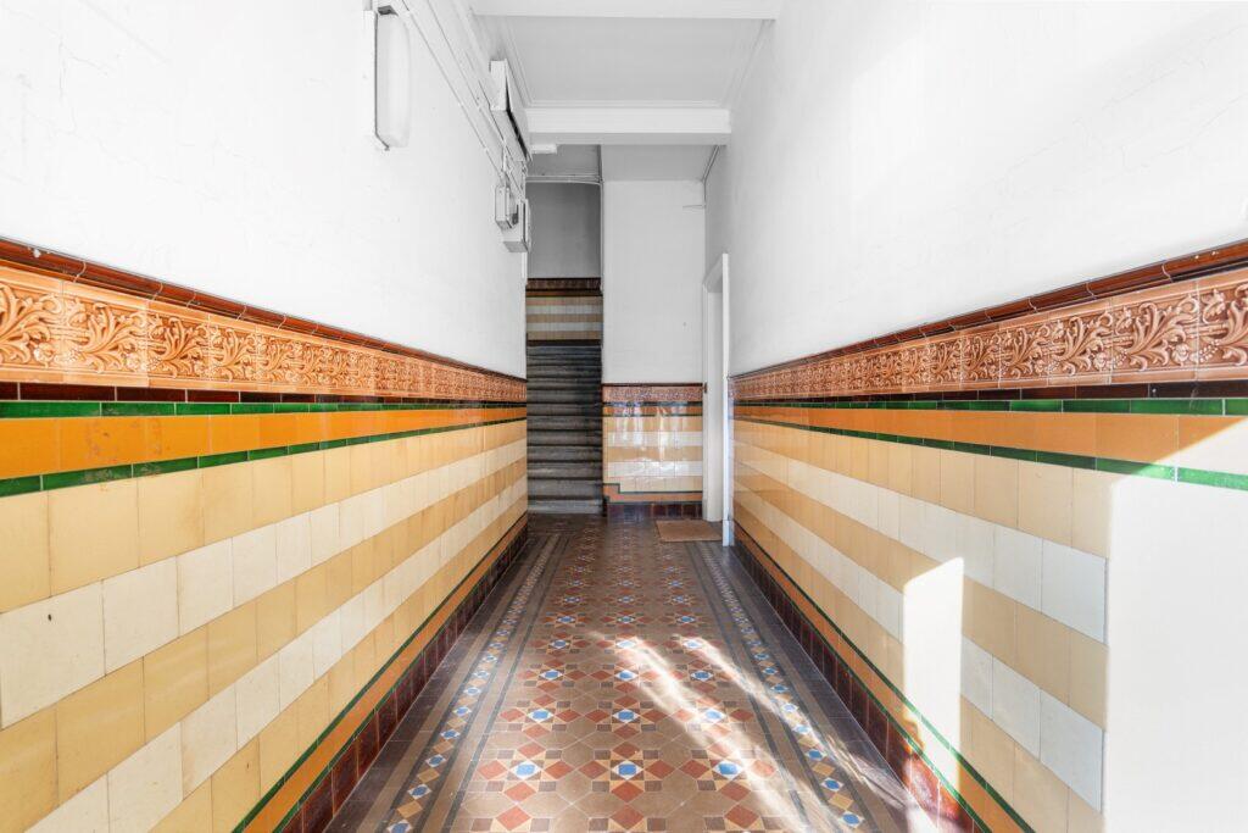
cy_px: 416
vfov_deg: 73.8
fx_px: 555
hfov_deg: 96.7
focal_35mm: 16
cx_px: 624
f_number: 8
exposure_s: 1/3
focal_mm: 16
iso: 400
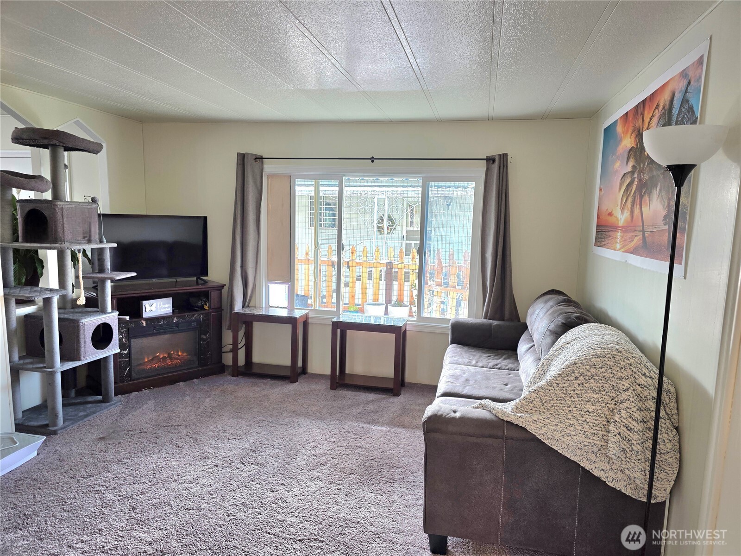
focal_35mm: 23
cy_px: 278
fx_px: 492
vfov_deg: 58.9
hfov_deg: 73.9
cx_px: 370
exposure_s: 1/120
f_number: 1.7
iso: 100
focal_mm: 6.3
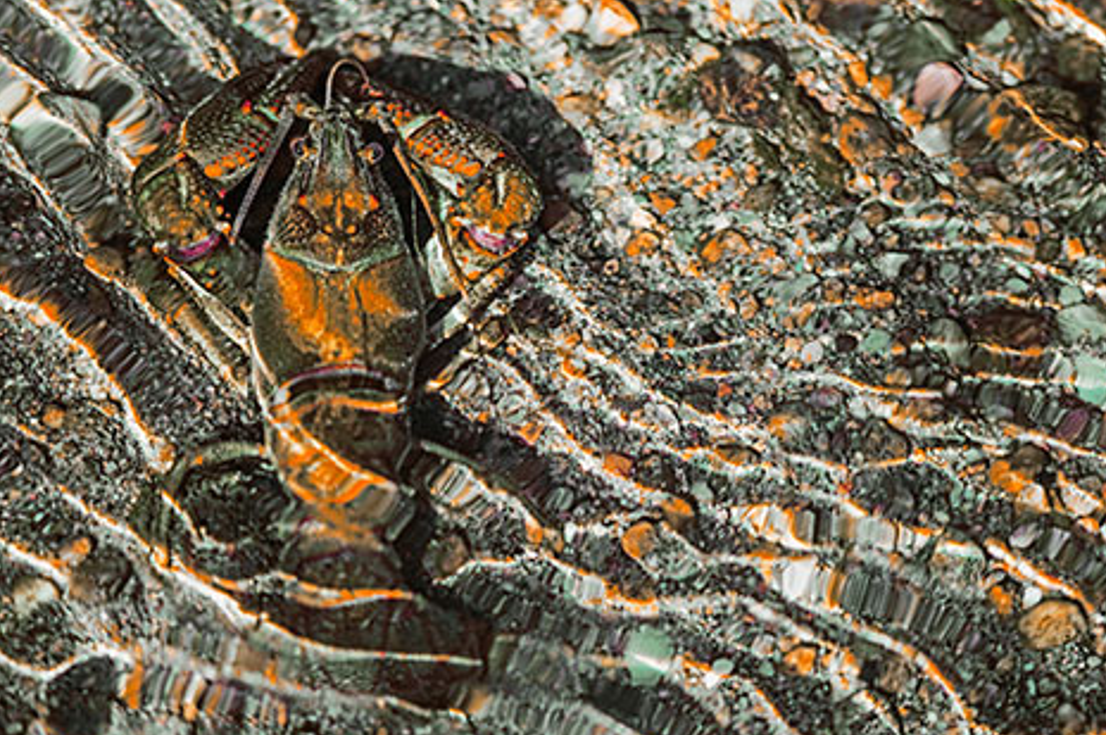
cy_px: 382
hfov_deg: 9.1
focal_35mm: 226
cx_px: 568
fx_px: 6936
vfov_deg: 6.1
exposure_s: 1/250
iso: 250
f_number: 6.3
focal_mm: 210
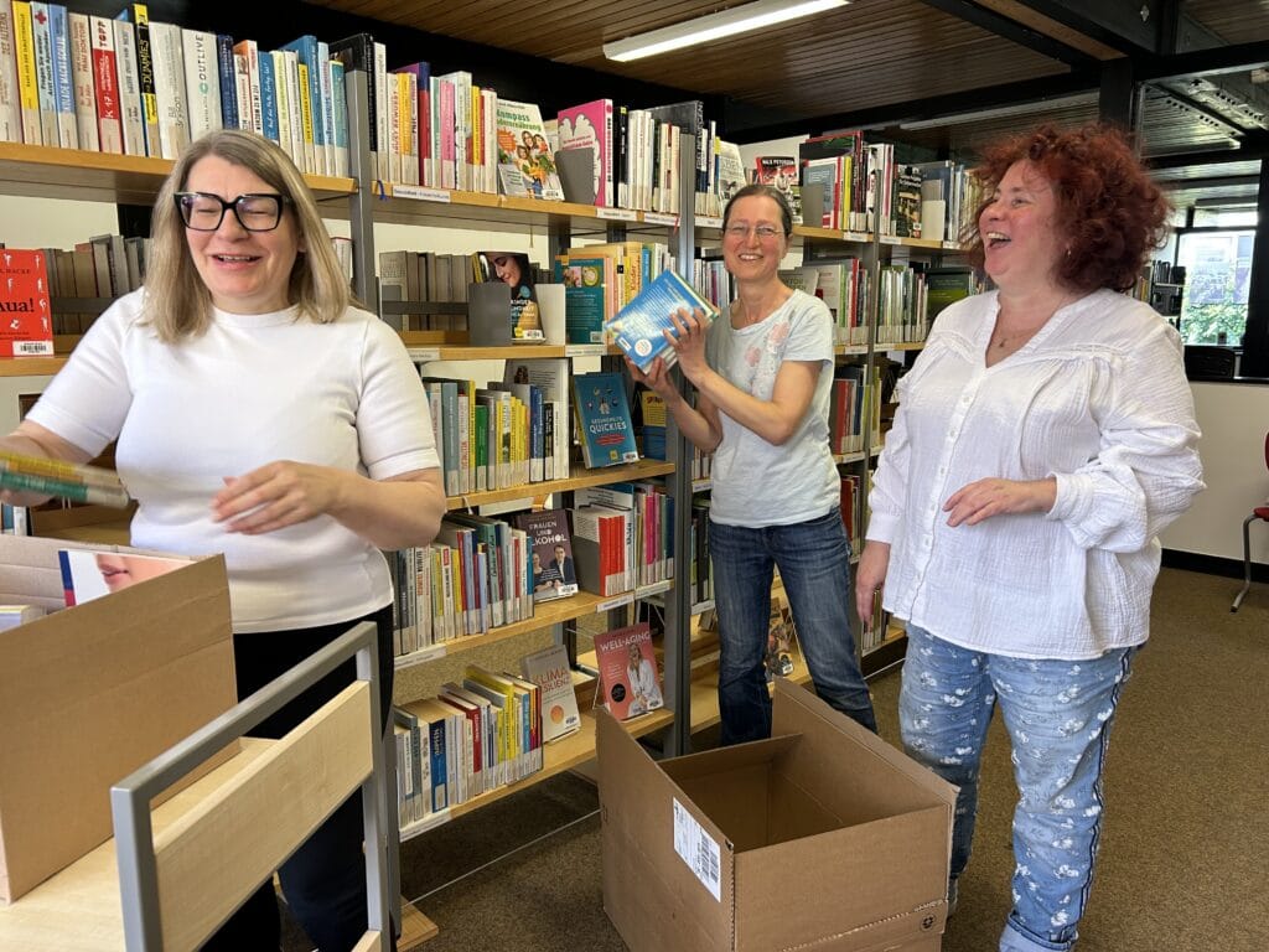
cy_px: 476
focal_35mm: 26
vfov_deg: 53.1
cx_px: 634
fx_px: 953
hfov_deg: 67.3
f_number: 1.5
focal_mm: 5.7
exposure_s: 1/100
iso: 125
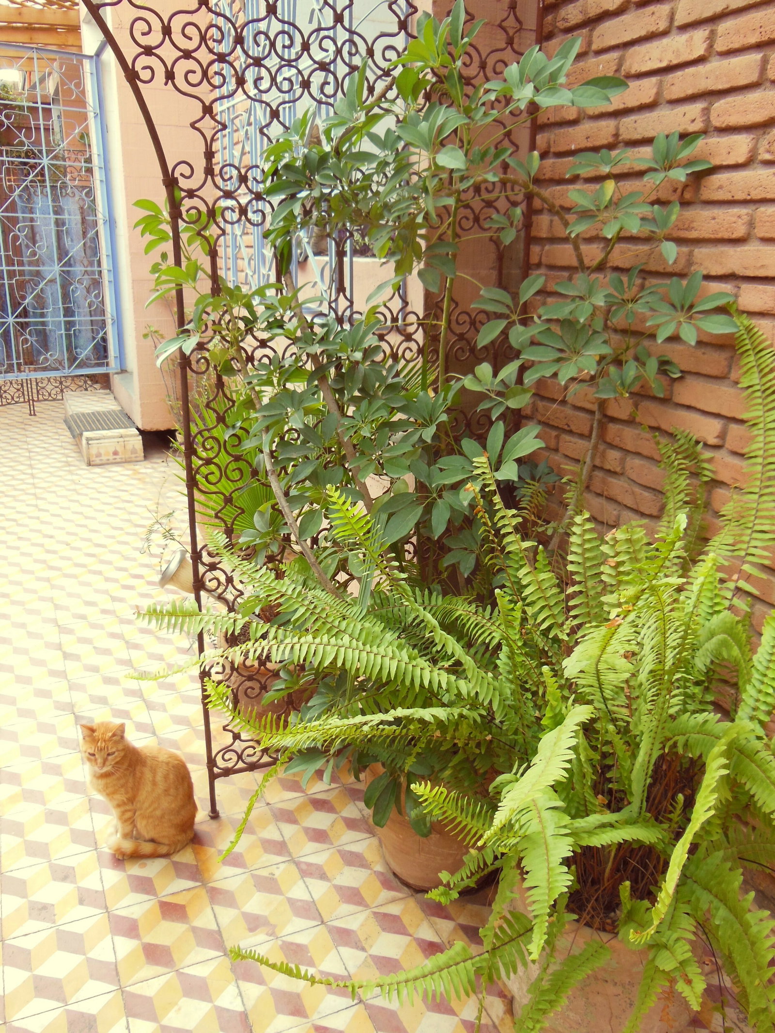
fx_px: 866
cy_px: 516
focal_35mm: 29
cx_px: 388
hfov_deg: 48.2
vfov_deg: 61.7
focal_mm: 5.2
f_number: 3.7
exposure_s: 1/60
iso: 125
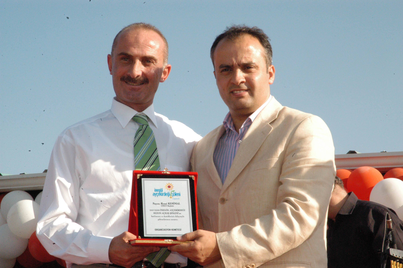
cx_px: 202
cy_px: 134
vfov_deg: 13.0
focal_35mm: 105
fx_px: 1174
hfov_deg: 19.5
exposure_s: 1/180
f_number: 29
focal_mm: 70
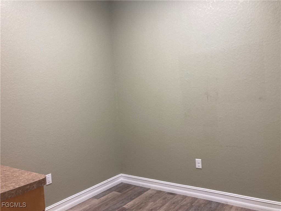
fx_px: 227
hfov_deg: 63.4
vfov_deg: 49.7
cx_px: 140
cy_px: 106
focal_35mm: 28
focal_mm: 3.99
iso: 64
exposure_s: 1/60
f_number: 1.8
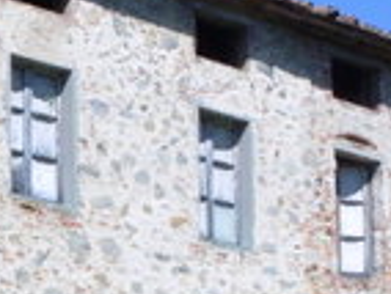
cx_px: -218
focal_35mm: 197
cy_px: 431
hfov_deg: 9.7
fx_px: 2229
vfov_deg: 7.4
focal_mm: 6.4
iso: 100
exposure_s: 1/1500
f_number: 3.5
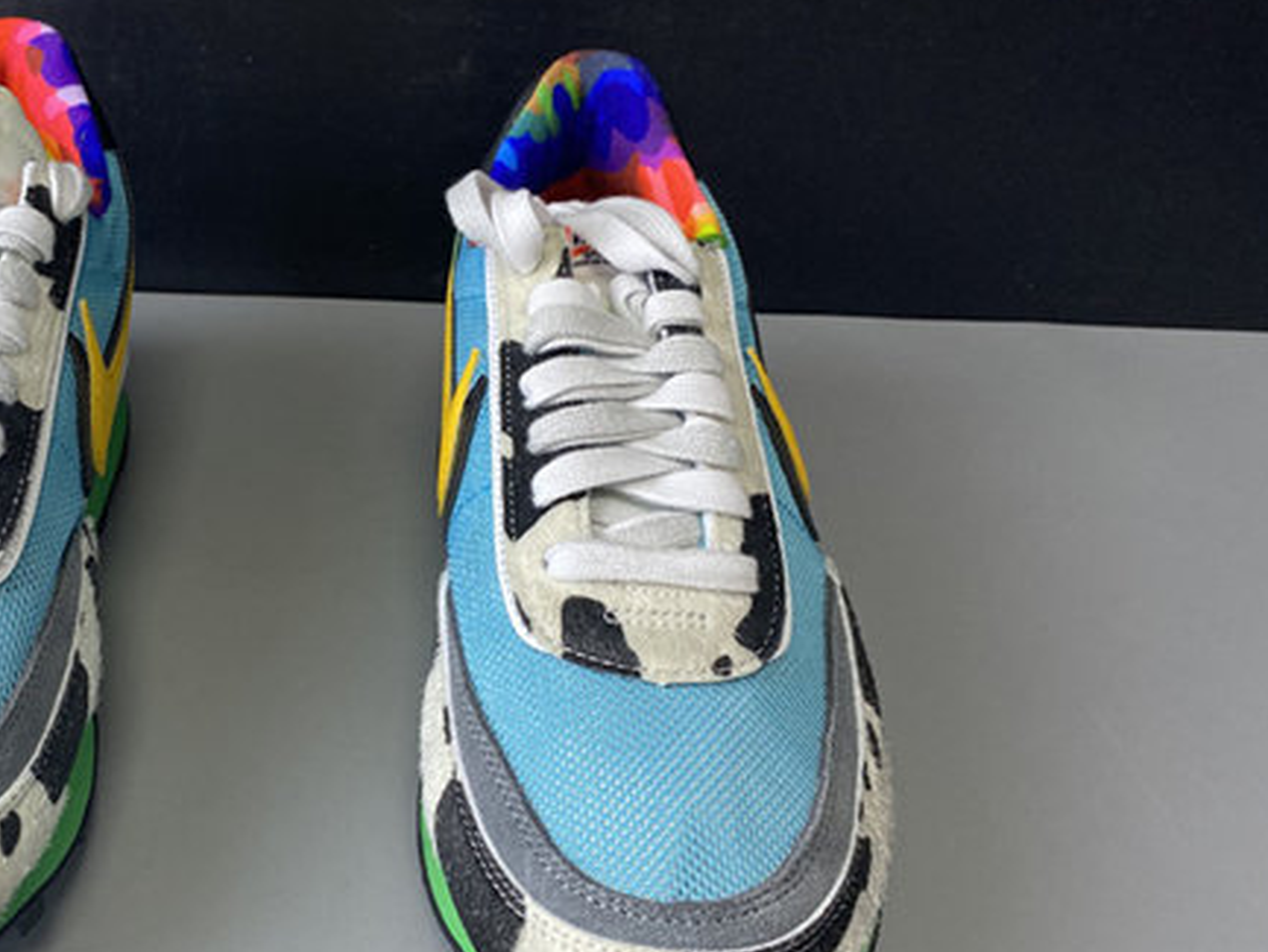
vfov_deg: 34.3
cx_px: 269
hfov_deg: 42.9
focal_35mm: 42
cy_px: 561
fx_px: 1539
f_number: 1.8
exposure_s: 1/100
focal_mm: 4.25
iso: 125
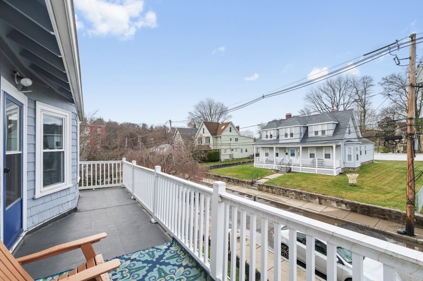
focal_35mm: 14
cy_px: 140
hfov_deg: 104.3
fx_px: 164
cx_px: 212
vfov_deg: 81.1
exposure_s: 1/500
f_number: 8
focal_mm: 14
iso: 100
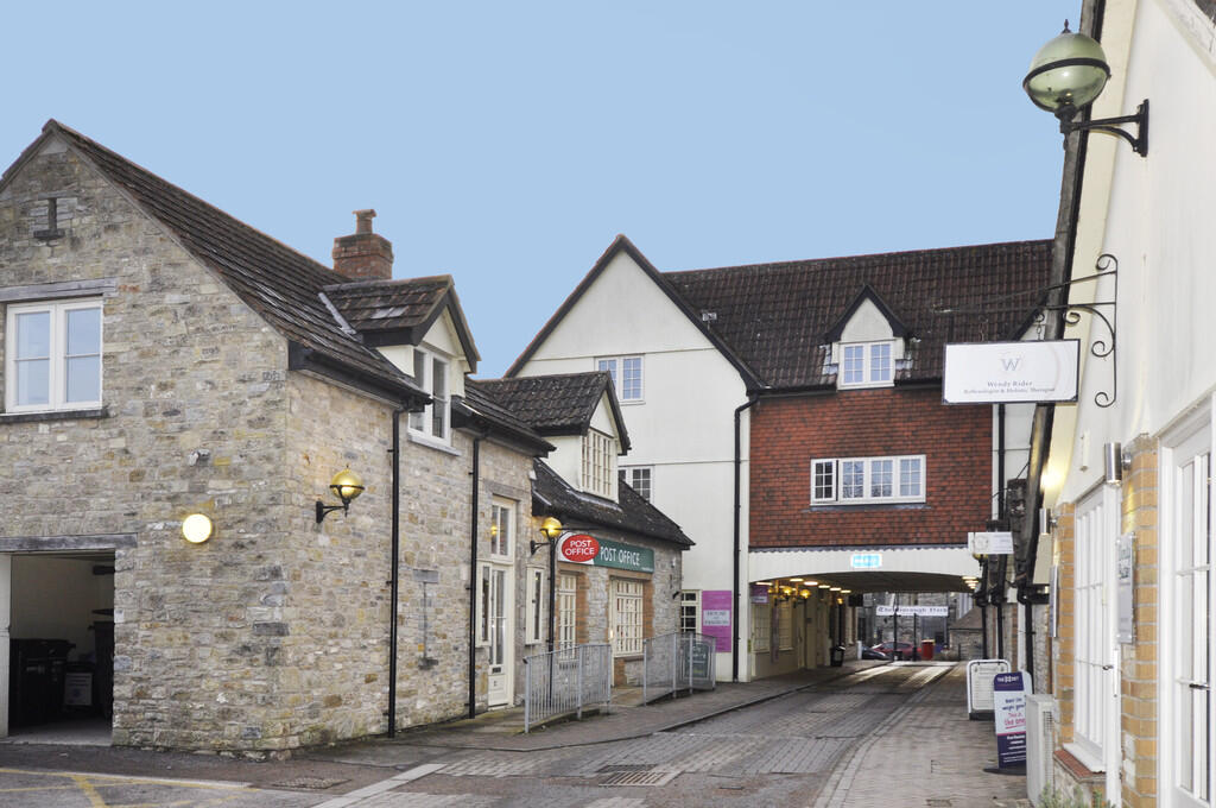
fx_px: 1214
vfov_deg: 36.8
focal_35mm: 36
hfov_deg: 53.2
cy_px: 404
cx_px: 608
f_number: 4.5
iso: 280
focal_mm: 24
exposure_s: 1/200
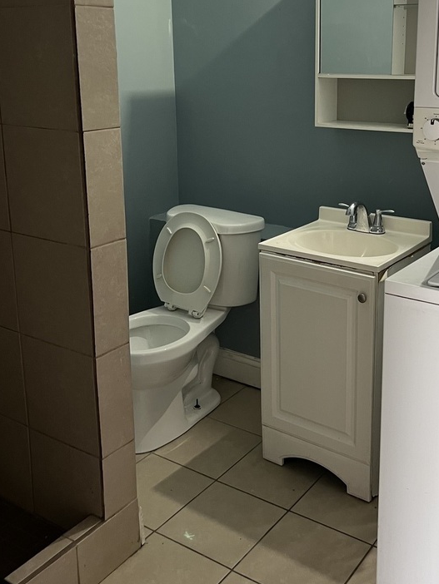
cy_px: 195
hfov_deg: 35.4
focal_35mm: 40
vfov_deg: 46.1
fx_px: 676
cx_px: 314
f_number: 1.5
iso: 200
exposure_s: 1/60
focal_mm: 5.7
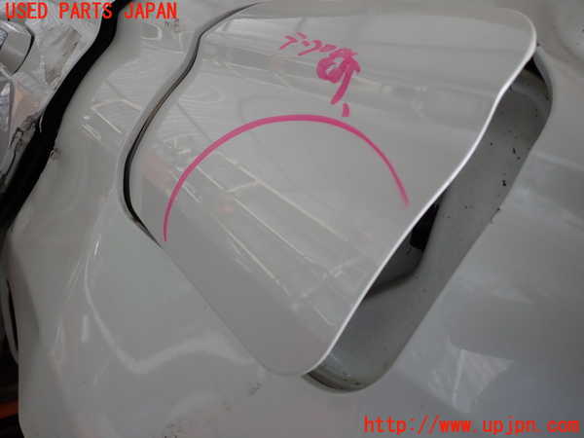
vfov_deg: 54.9
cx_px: 292
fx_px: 422
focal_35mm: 25
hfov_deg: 69.4
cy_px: 219
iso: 100
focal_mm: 4.5
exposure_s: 1/60
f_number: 2
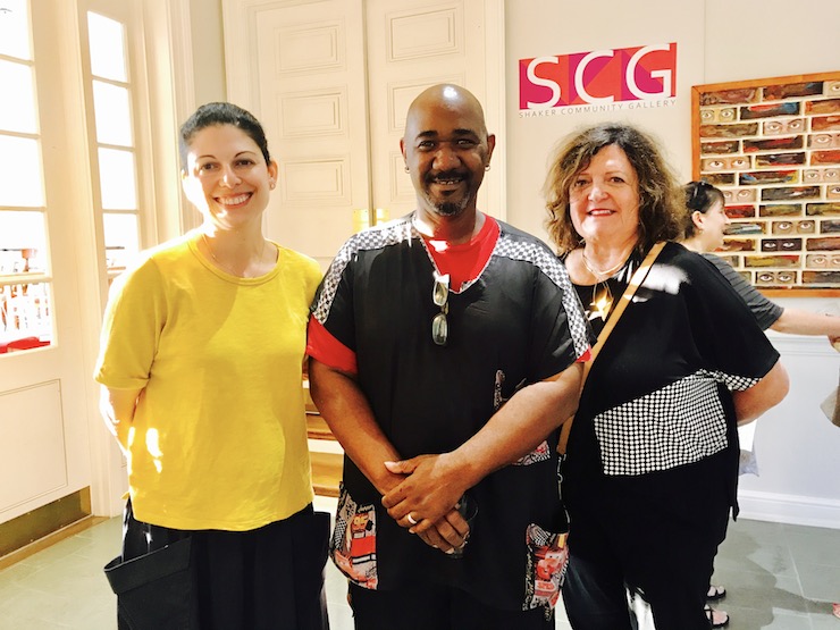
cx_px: 420
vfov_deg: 49.7
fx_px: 679
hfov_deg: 63.4
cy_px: 315
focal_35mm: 28
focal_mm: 3.99
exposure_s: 1/15
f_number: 1.8
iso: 50
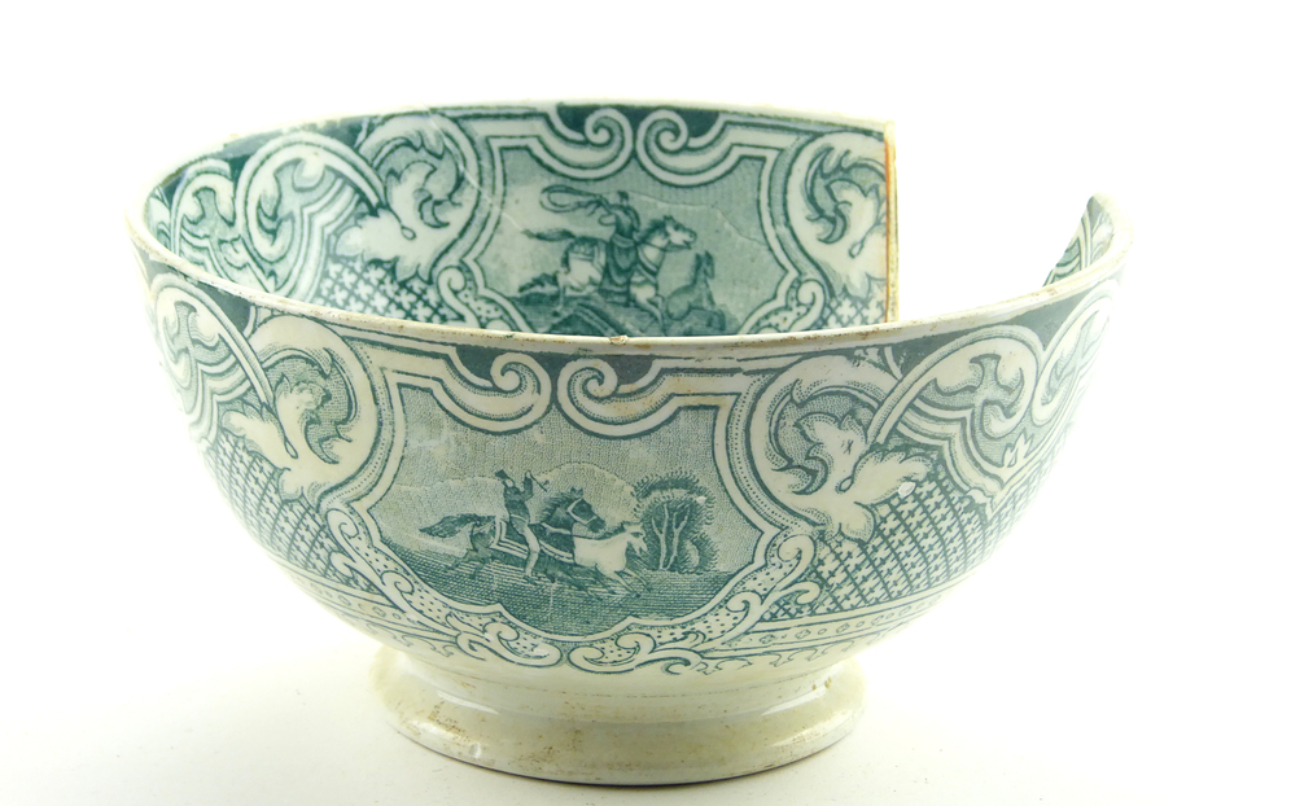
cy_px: 416
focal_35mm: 132
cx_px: 644
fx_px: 4643
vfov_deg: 9.9
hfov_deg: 15.8
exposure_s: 1/30
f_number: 5.6
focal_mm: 22.3
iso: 200
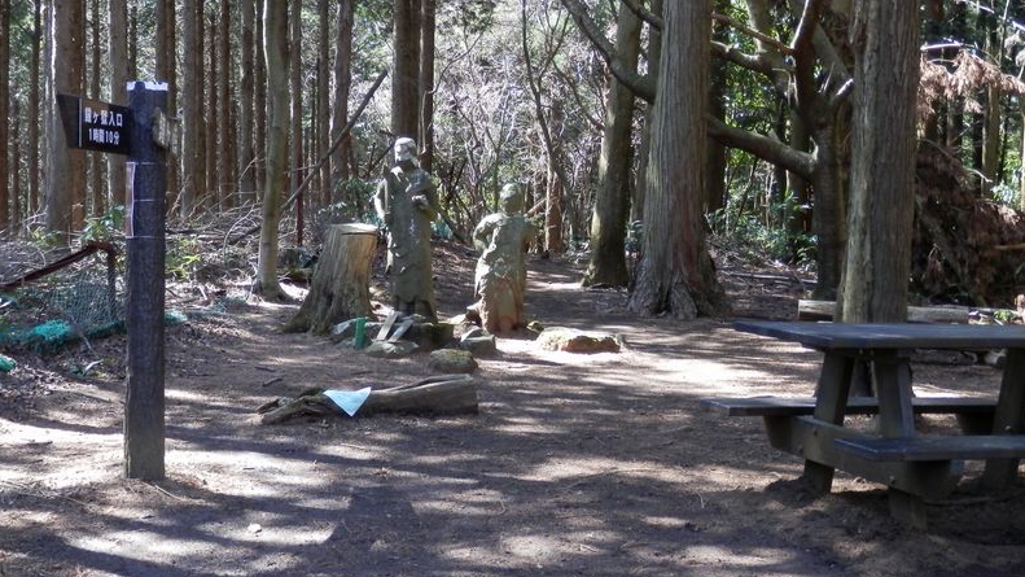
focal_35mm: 54
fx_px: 1468
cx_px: 513
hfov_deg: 38.5
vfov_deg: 22.2
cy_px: 226
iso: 200
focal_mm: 8.9
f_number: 4
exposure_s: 1/80
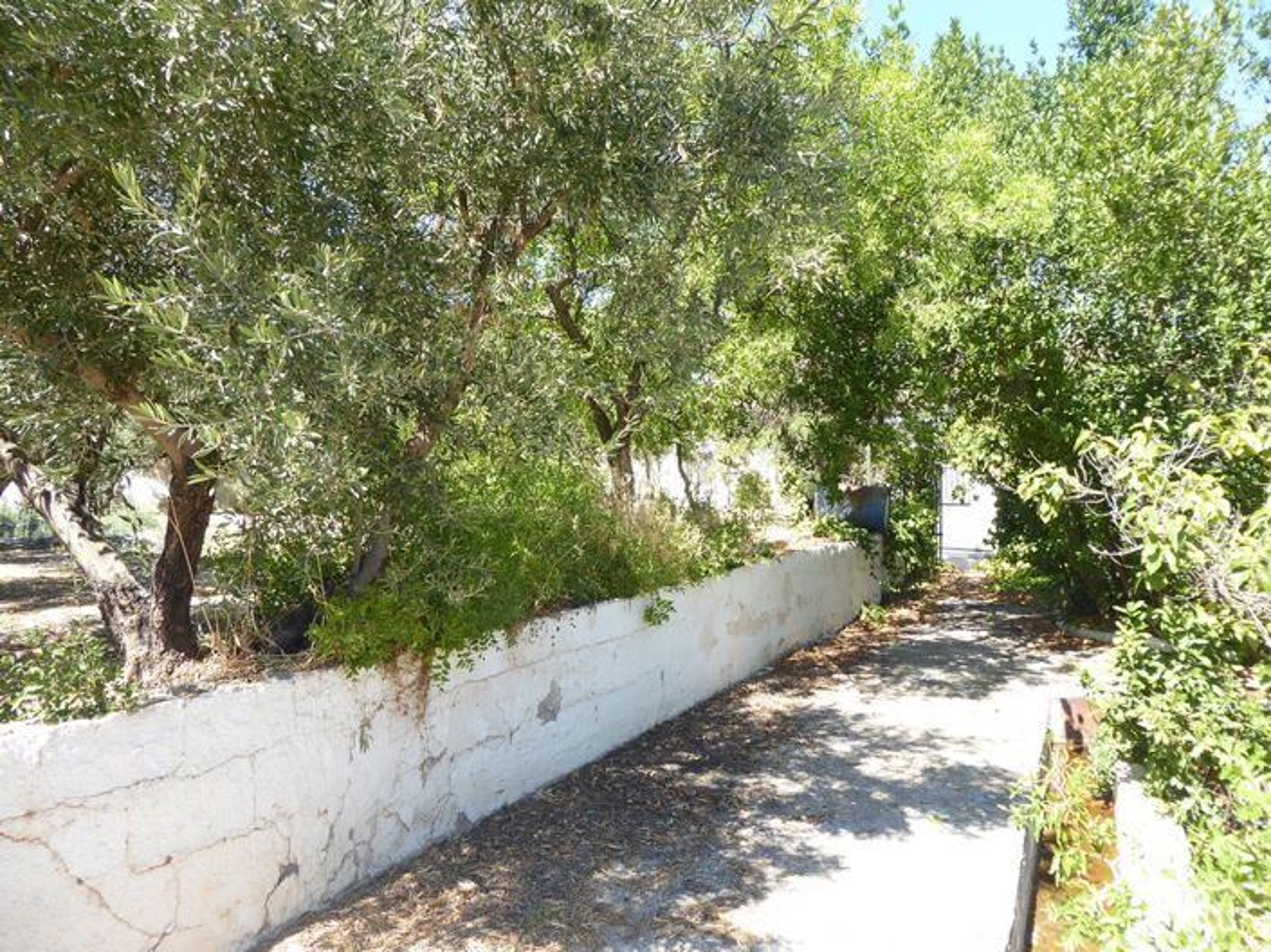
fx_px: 917
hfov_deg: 69.4
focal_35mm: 25
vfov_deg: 54.8
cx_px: 636
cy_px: 476
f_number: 3.3
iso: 80
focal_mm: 4.3
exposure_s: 1/160
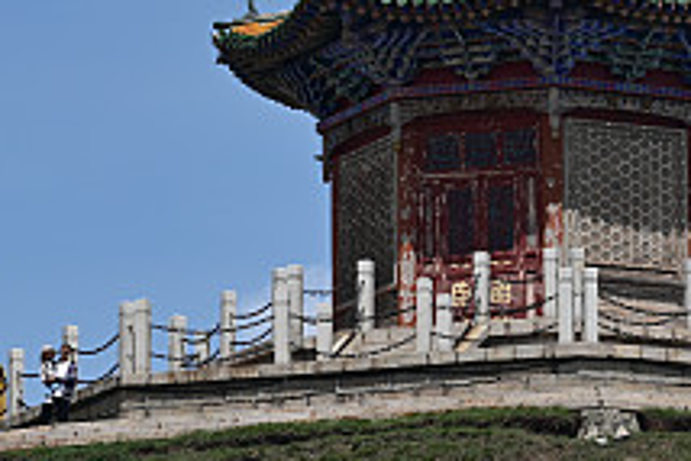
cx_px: 620
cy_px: 314
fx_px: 7683
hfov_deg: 5.1
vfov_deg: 3.4
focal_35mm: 400
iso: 64
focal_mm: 107
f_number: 4.5
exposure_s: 1/1000
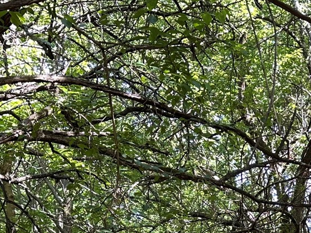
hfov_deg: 21.8
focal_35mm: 87
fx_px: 782
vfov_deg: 15.7
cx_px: 302
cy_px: 342
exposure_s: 1/121
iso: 64
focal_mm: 6.86
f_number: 1.78
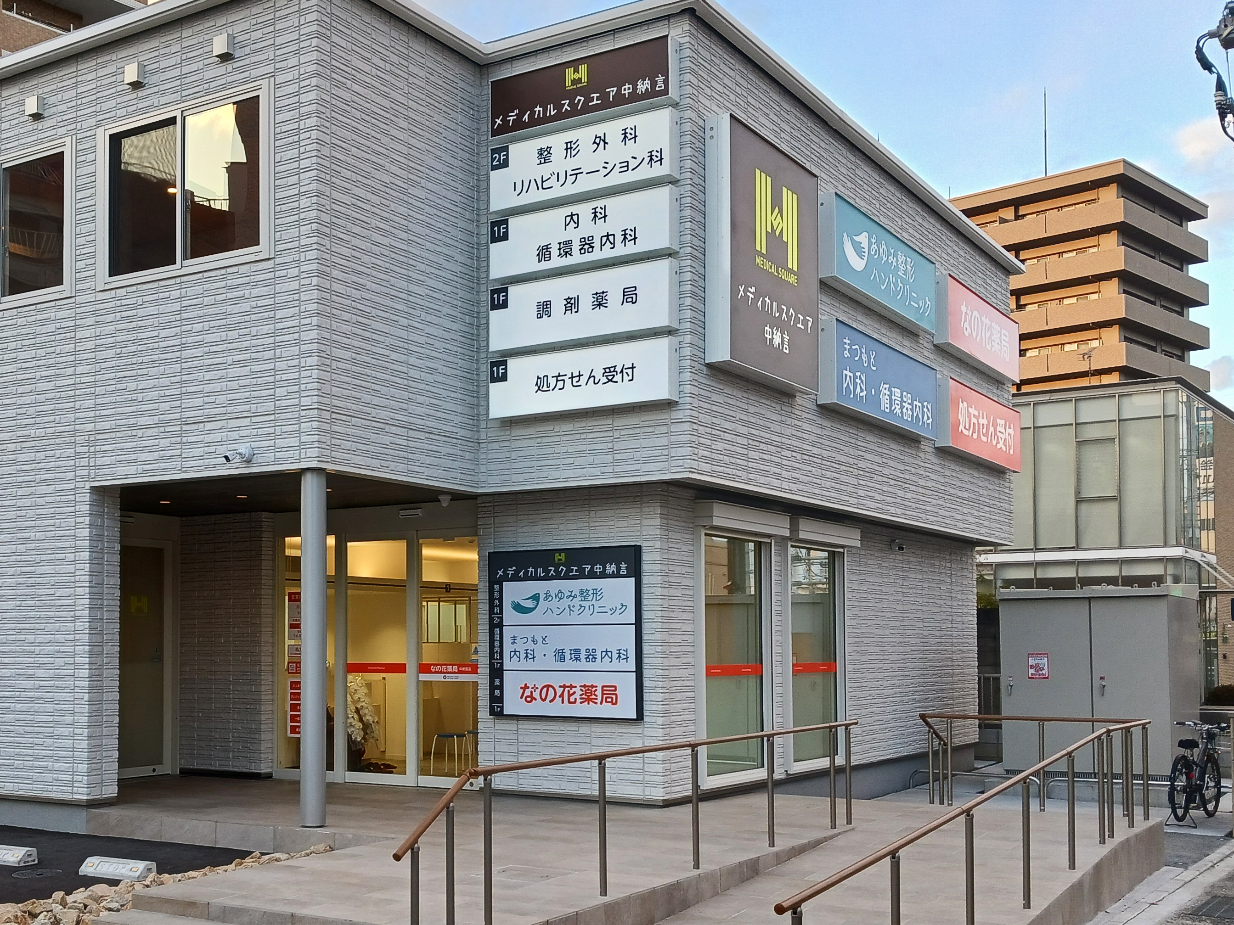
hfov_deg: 45.2
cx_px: 429
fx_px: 1462
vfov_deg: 34.9
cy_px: 583
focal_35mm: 41
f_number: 1.8
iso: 32
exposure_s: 1/50
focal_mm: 4
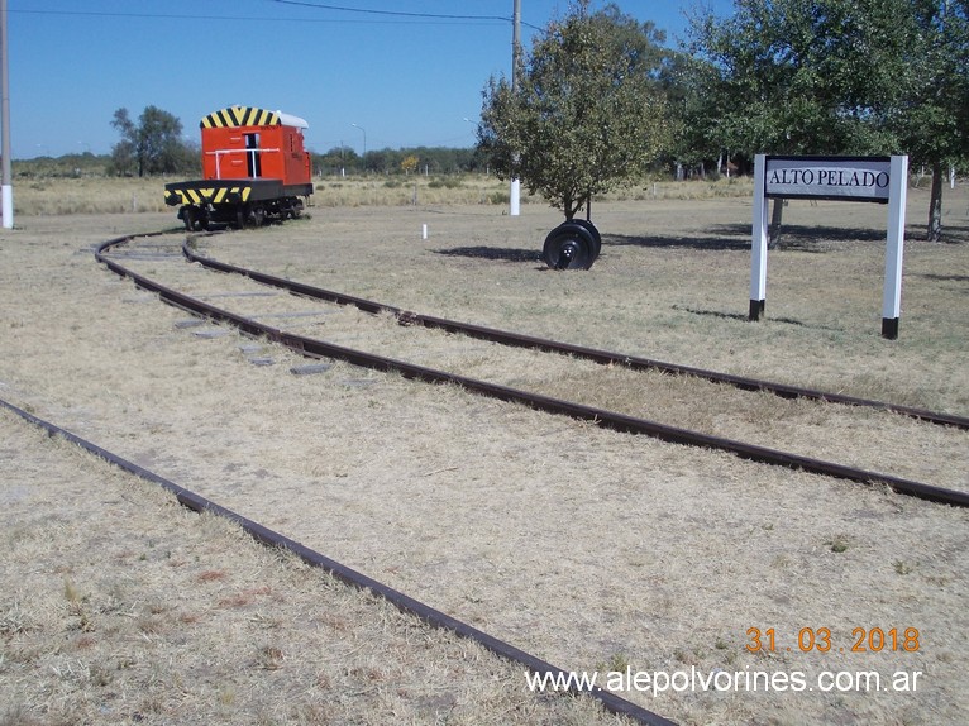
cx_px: 484
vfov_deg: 33.6
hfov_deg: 43.9
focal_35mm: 43
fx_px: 1203
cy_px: 363
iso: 80
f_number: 6.5
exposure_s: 1/400
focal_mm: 6.1
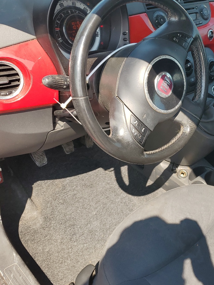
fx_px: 330
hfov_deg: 34.3
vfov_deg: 46.8
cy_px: 139
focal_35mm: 40
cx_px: 186
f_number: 1.5
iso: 50
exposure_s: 1/833
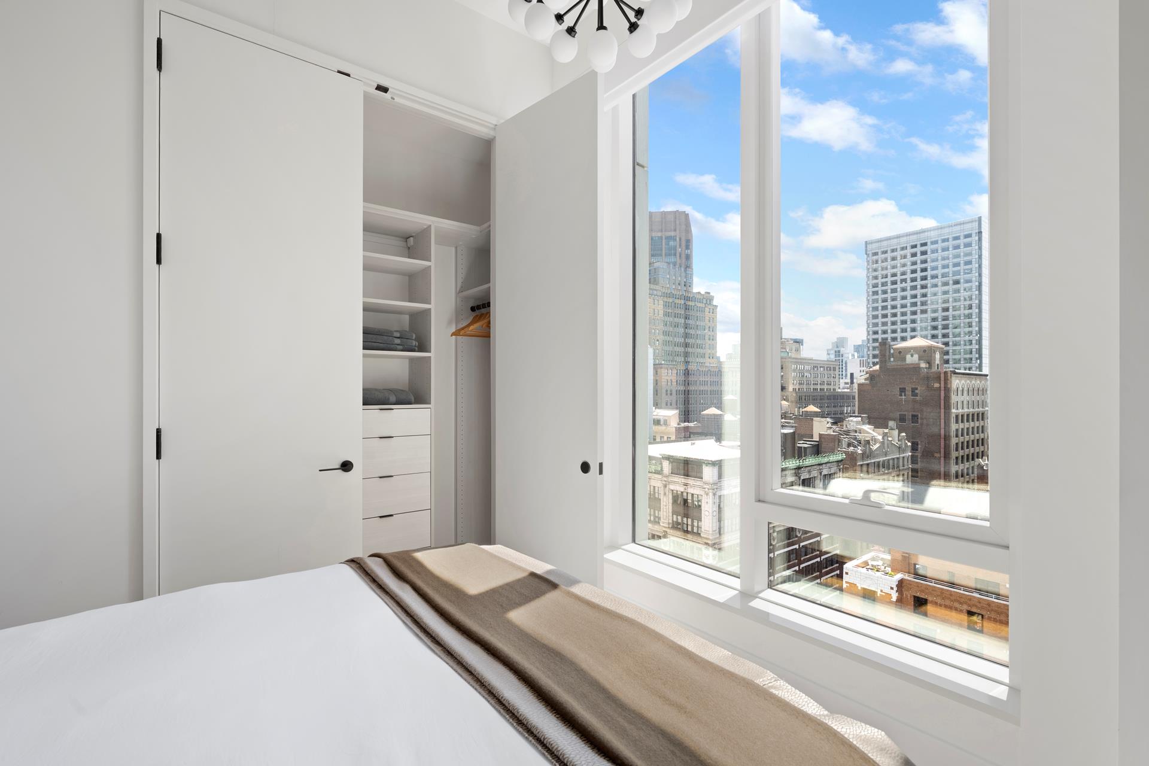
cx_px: 574
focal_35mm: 16
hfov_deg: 96.7
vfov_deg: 73.7
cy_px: 383
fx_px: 511
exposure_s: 1/40
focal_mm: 16
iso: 320
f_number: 9
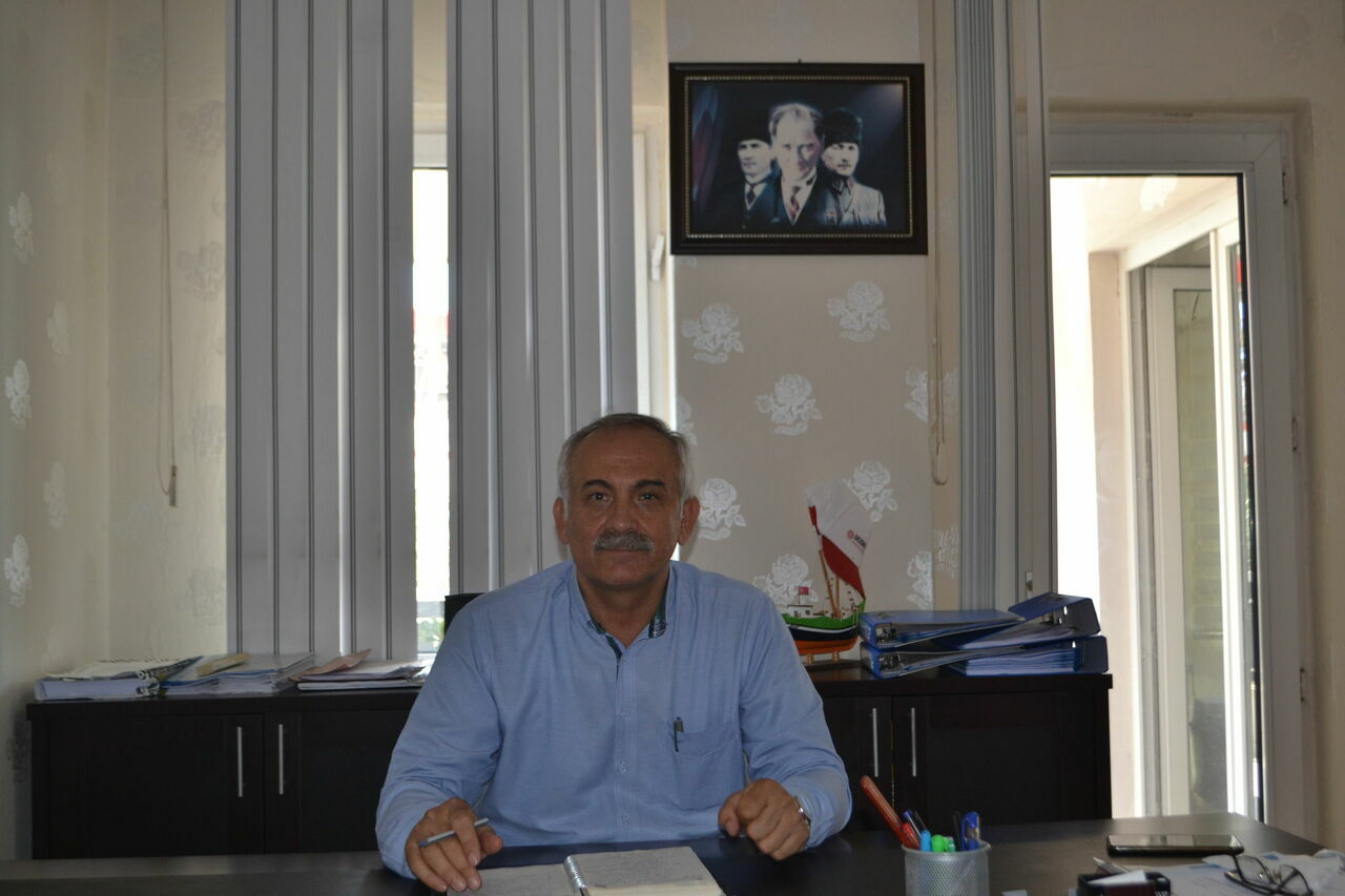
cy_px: 448
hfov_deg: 46.4
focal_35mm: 42
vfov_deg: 31.9
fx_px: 1569
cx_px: 672
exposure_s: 1/125
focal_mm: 28
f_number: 4.5
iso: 400
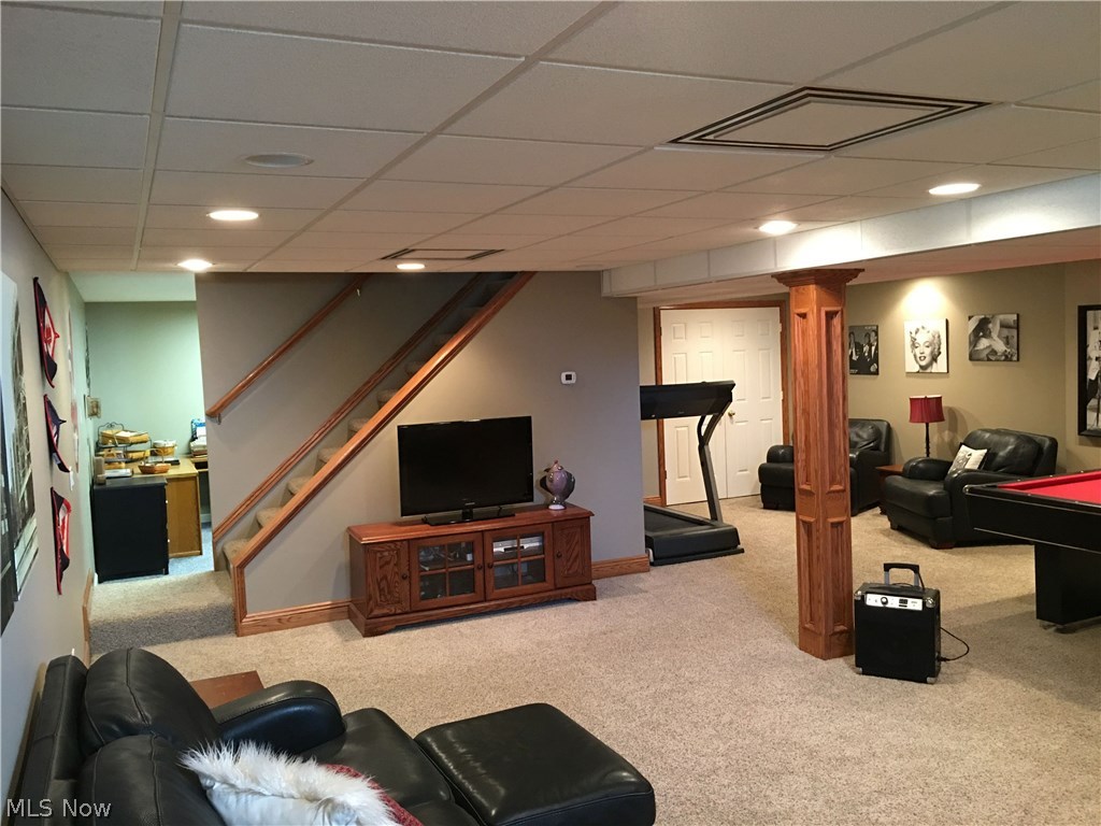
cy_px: 413
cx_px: 550
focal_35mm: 29
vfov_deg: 48.2
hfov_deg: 61.7
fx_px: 922
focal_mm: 4.15
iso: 100
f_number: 2.2
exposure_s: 1/10
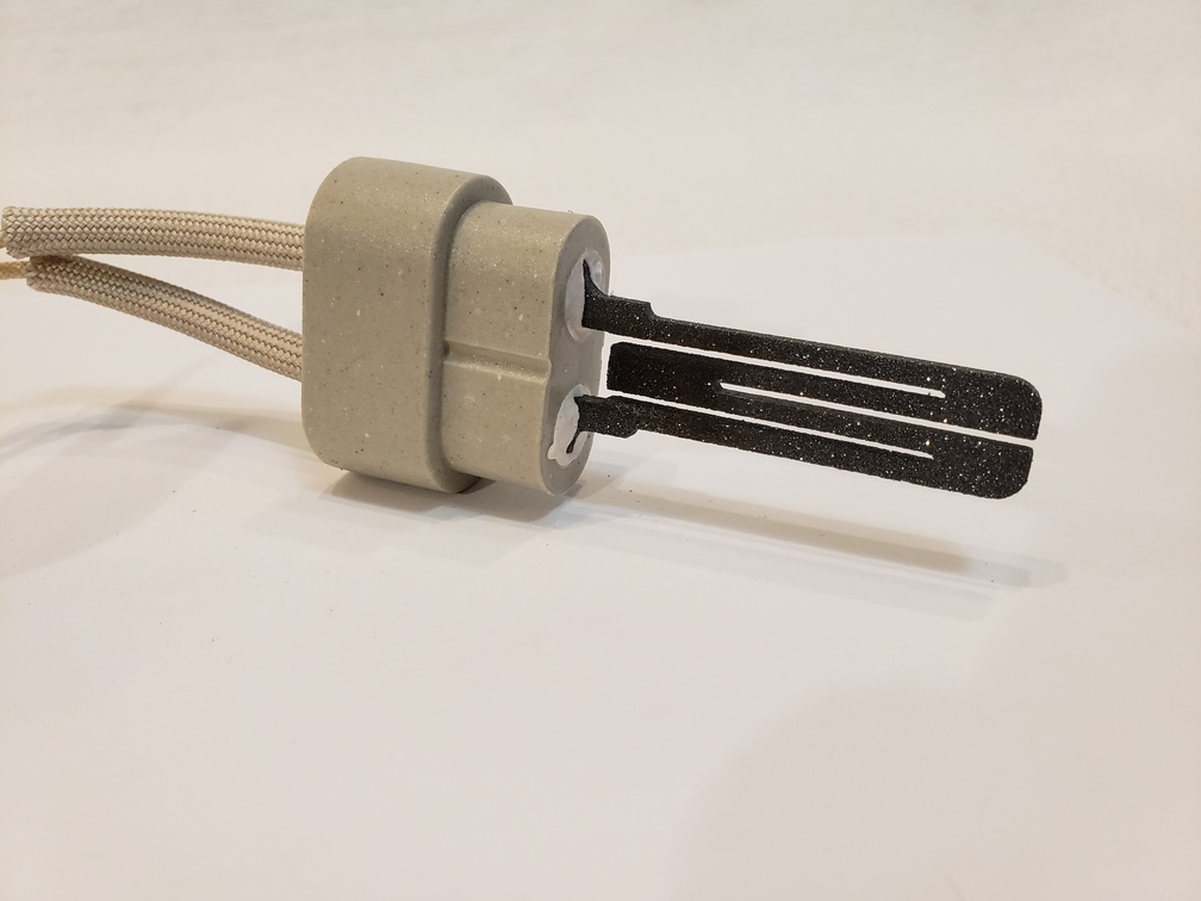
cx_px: 600
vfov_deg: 53.1
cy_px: 450
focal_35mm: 26
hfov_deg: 67.3
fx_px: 902
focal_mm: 4.3
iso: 250
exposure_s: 1/40
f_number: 2.4
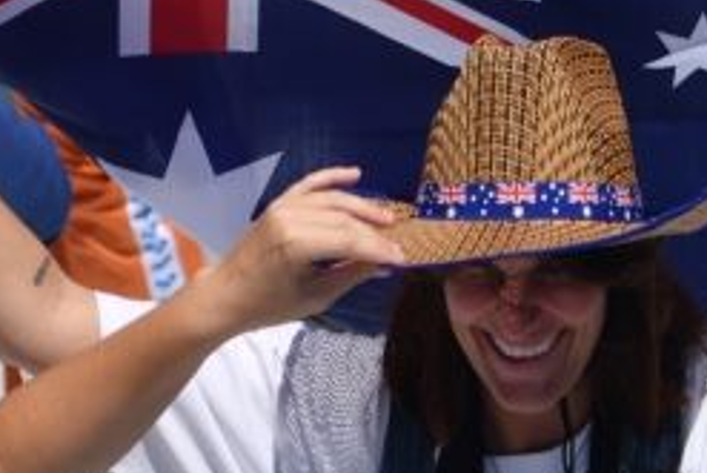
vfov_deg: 3.3
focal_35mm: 421
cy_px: 500
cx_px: 449
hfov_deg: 4.9
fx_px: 8272
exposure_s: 1/8000
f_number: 5
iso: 400
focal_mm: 130
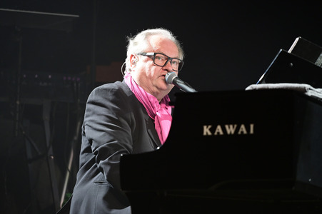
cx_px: 161
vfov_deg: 7.2
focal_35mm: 190
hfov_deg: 10.8
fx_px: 1698
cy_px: 107
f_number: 3.2
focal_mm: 190
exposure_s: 1/500
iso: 1600
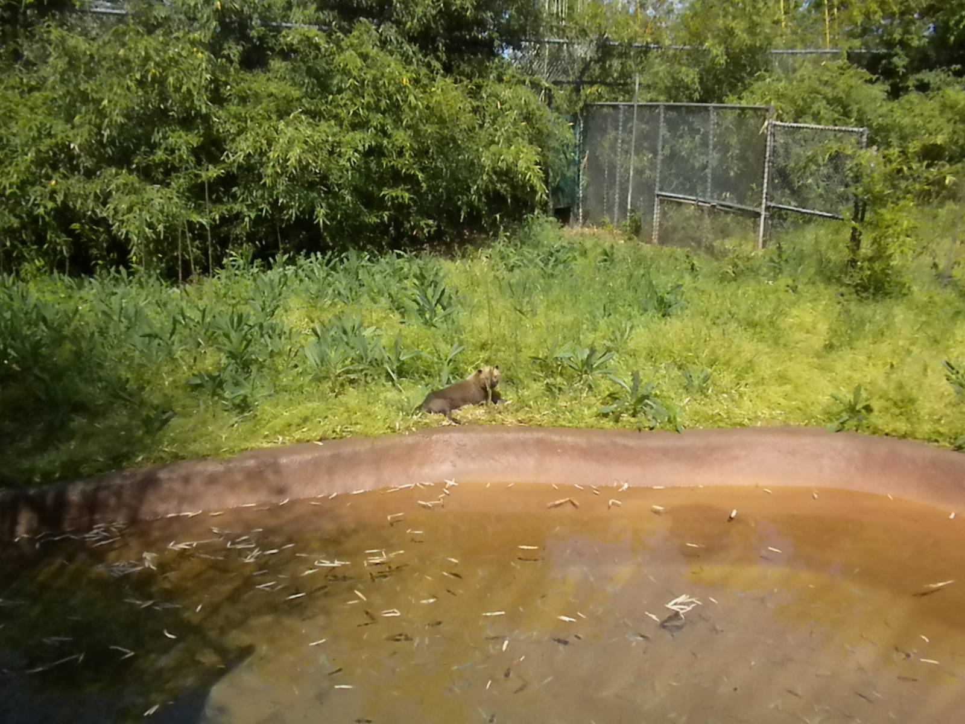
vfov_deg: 38.7
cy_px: 362
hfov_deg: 50.1
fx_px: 1031
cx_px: 482
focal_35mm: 37
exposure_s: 1/551
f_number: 10
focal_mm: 6.6
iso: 640
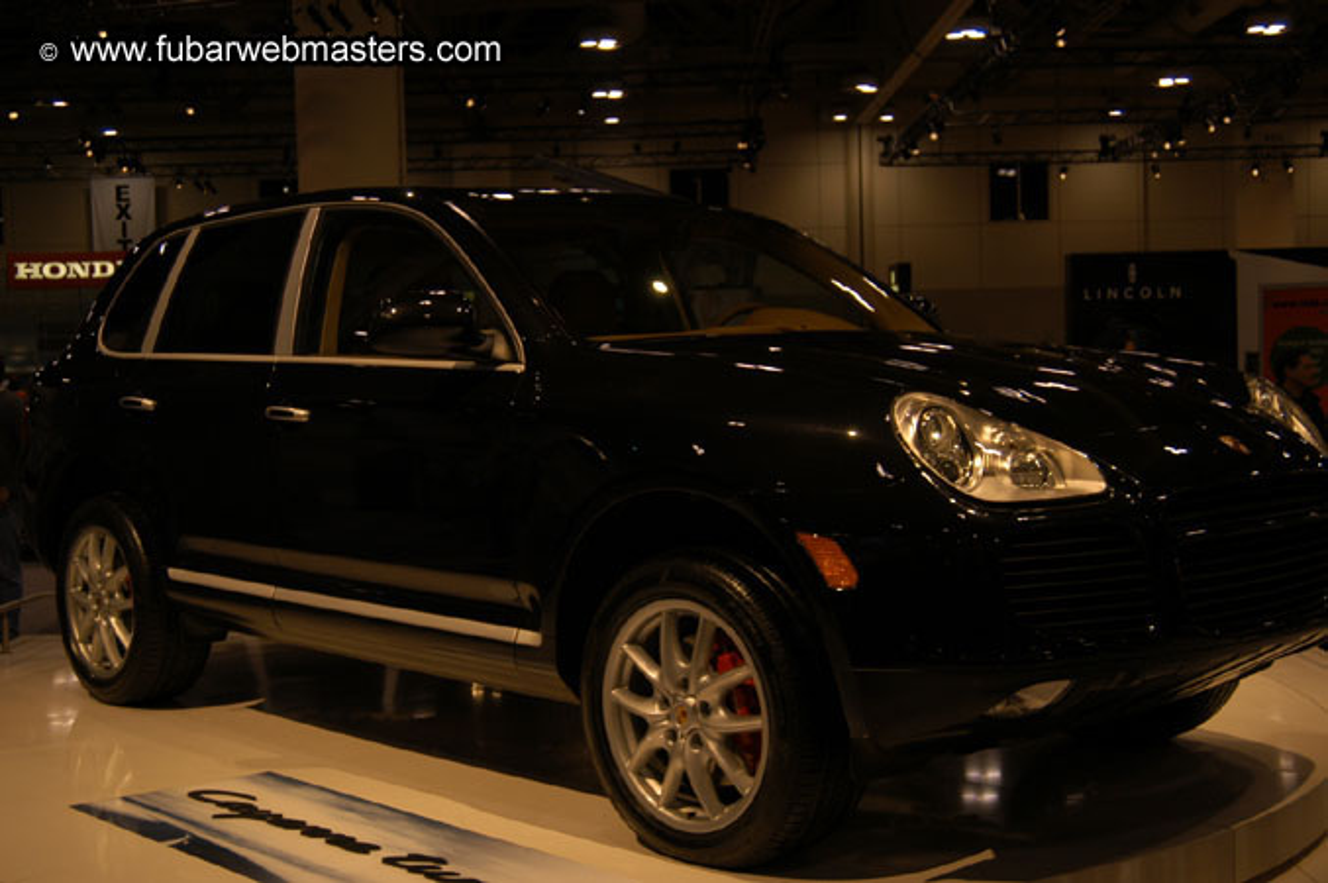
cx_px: 664
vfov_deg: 28.0
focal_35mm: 48
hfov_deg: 41.1
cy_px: 442
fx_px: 1769
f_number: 5
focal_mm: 32
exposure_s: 1/60
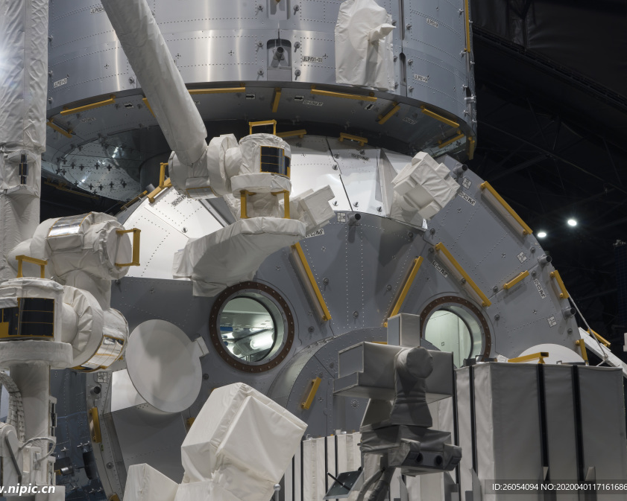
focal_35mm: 80
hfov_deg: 23.8
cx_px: 280
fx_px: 1485
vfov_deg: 19.2
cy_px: 248
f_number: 16
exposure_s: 1/2.5
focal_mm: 70
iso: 250
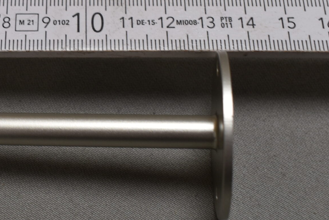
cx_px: 29
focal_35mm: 96
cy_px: 29
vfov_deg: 14.1
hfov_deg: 20.8
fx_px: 878
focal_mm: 29
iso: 250
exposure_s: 1/60
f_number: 8
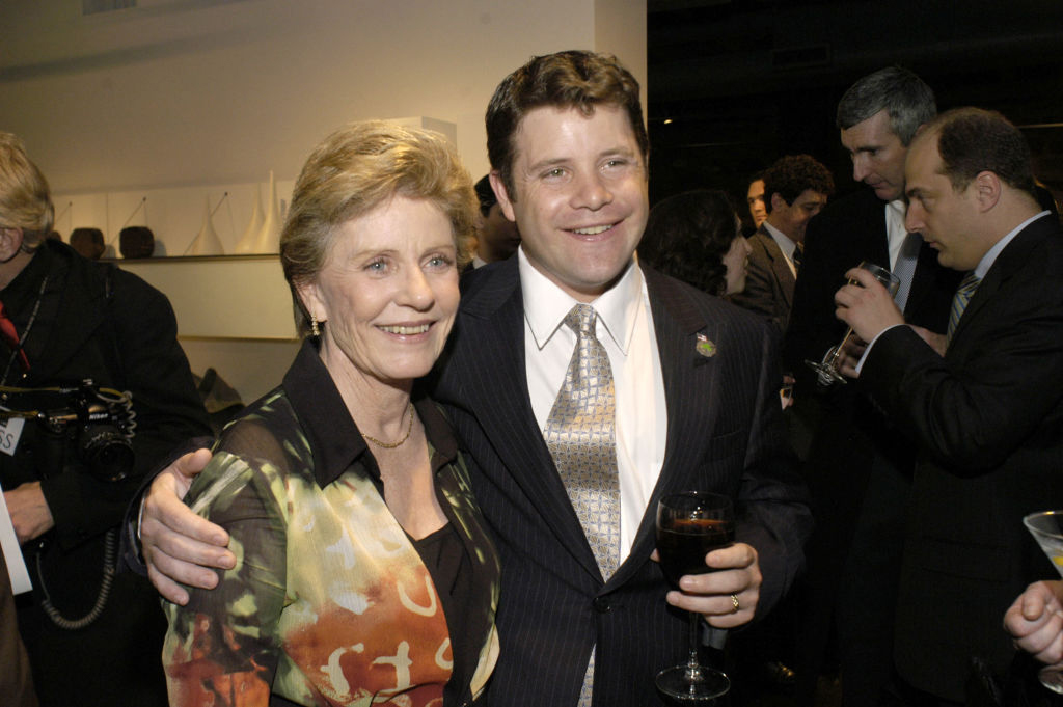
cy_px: 354
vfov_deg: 36.8
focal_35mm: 36
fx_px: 1062
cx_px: 532
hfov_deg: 53.2
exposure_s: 1/50
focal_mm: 24
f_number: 5.6
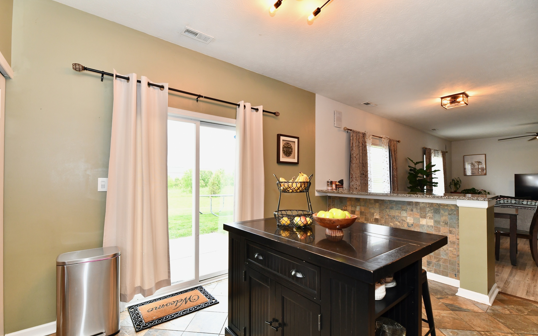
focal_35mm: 15
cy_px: 182
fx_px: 220
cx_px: 264
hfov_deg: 101.5
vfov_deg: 74.6
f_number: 6.3
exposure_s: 1/80
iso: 640
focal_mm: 14
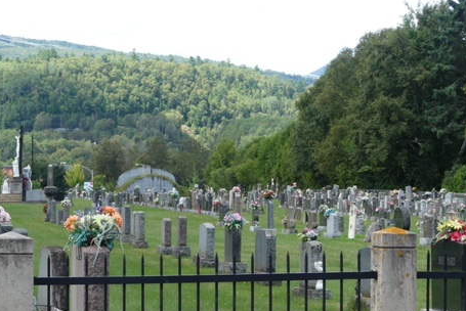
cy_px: 177
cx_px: 192
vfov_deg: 9.0
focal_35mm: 152
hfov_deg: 13.5
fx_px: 1969
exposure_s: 1/320
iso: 100
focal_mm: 18.7
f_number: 4
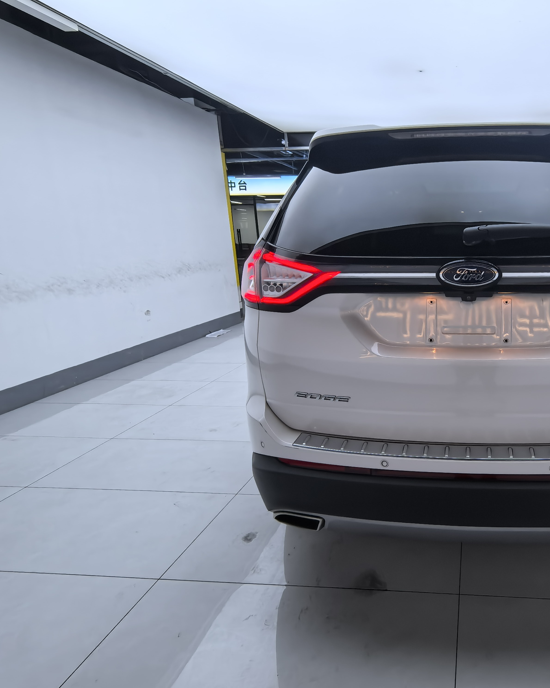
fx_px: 427
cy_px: 345
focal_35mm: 21
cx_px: 440
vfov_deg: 77.6
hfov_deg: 60.3
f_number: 2.2
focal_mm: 1.95
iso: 64
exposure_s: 1/100
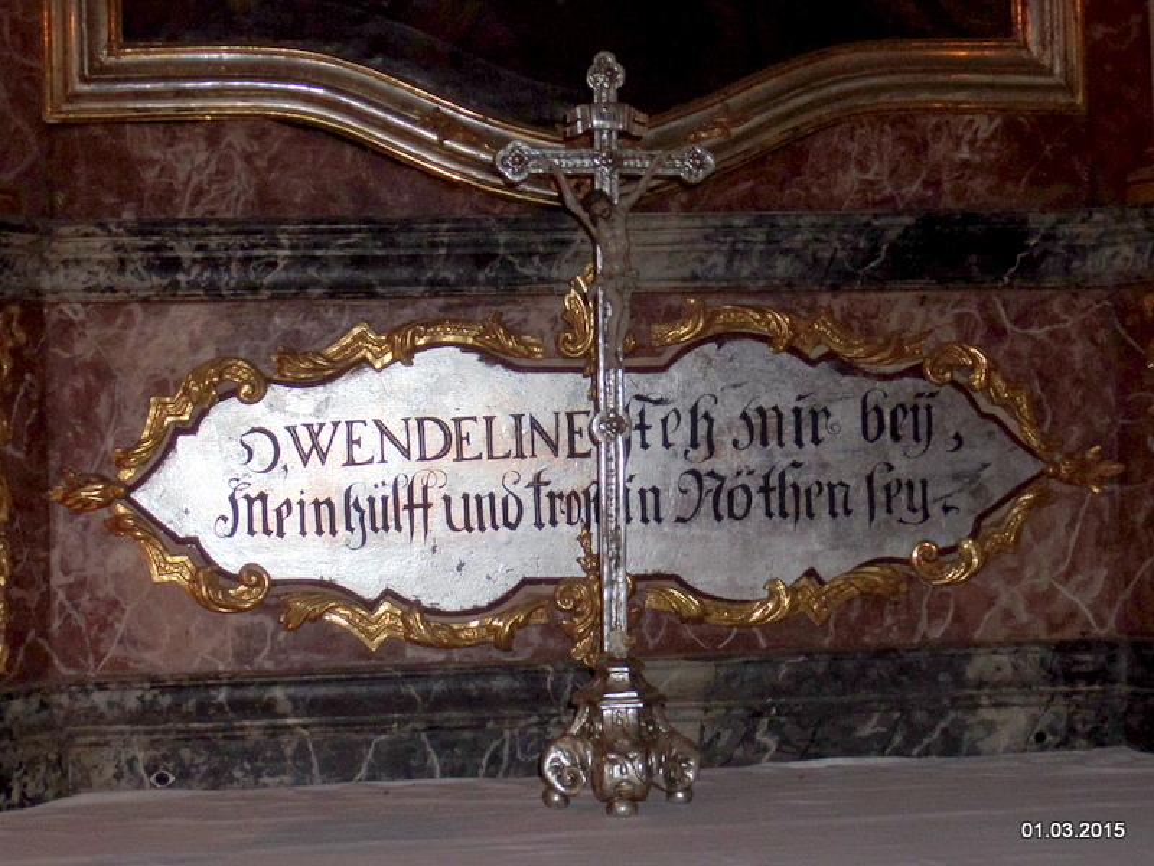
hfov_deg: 45.8
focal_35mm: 41
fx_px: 1367
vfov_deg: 35.1
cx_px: 577
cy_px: 433
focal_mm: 6.8
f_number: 3.6
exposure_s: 1/30
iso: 100
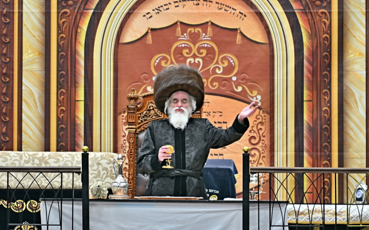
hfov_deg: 6.8
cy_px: 117
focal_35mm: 307
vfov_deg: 4.3
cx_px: 184
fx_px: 3087
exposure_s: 1/320
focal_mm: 200
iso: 200
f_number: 2.8
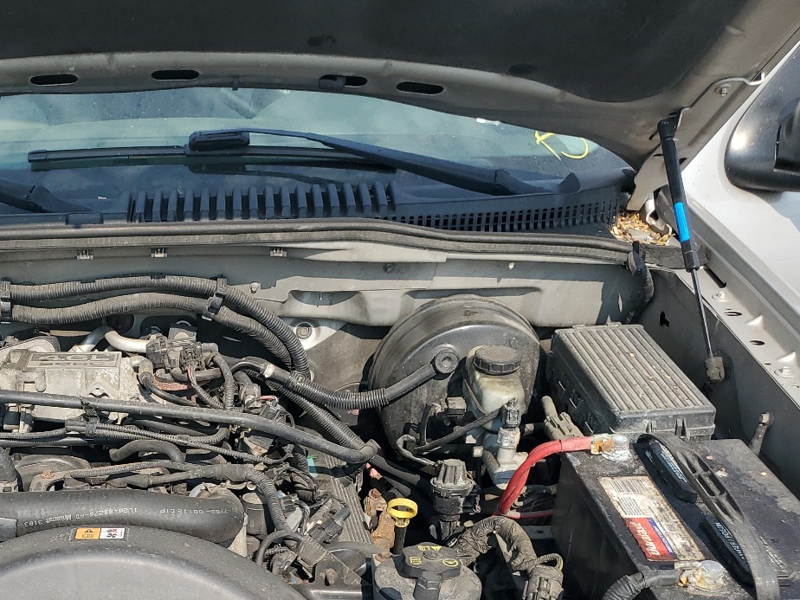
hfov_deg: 39.9
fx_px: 1040
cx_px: 128
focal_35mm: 45
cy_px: 511
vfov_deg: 31.1
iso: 50
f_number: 1.5
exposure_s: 1/1667
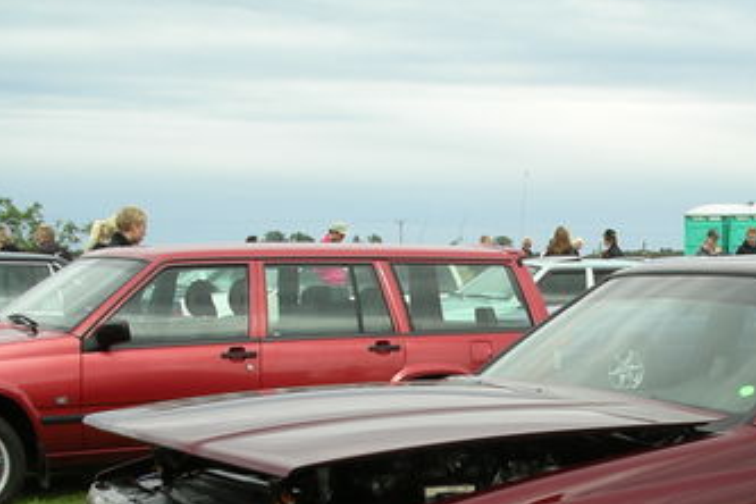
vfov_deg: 18.0
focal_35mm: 74
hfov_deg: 26.4
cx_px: 681
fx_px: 1554
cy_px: 490
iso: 64
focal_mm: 7.8
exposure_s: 1/320
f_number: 4.3
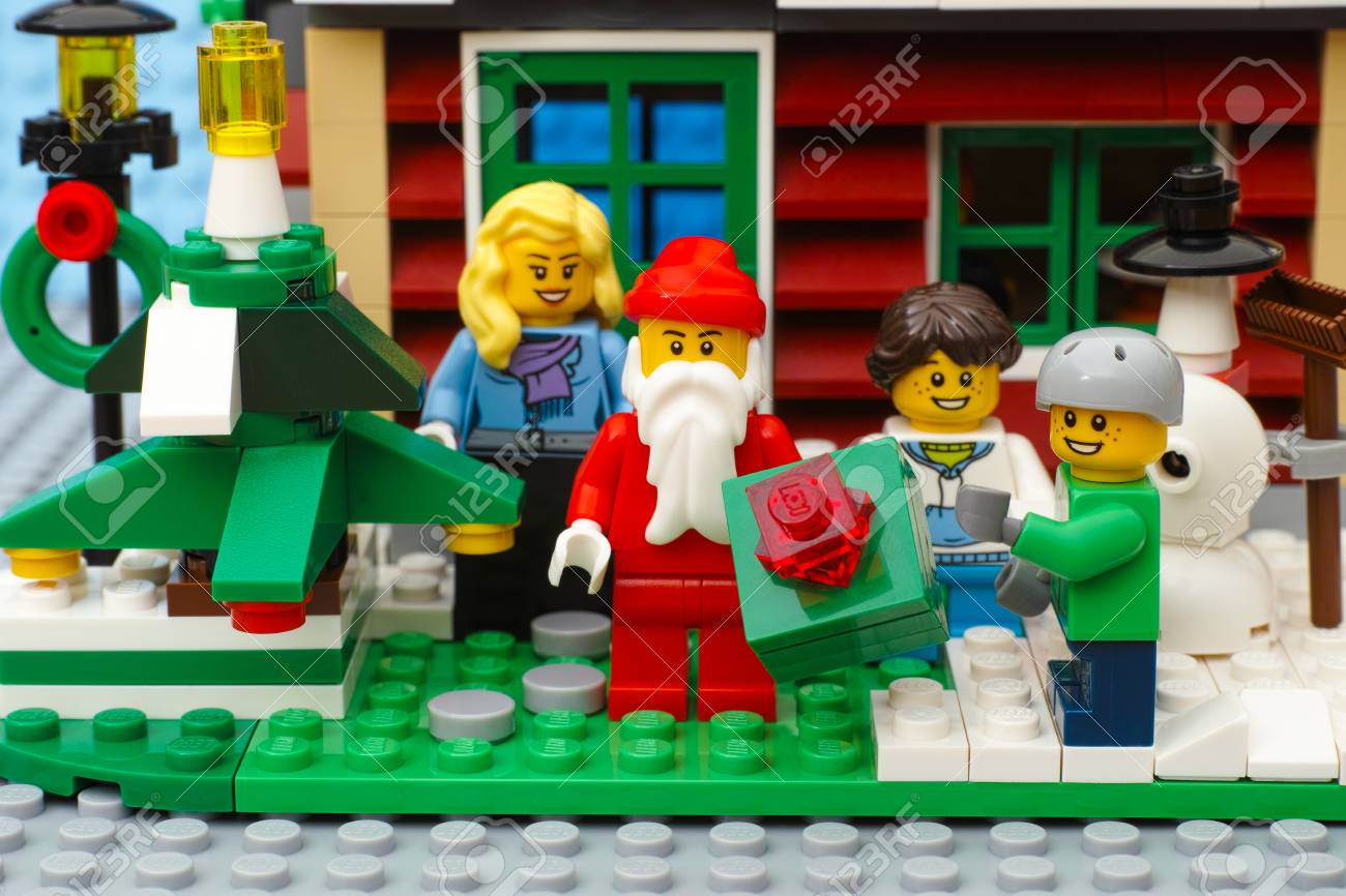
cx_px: 673
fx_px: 2803
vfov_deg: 18.2
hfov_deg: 27.0
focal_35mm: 75
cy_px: 448
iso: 100
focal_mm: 50
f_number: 11
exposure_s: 1/200
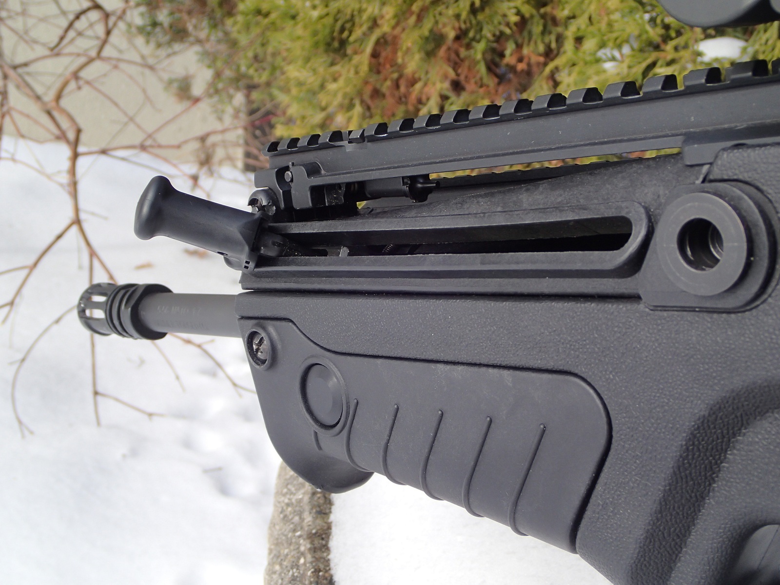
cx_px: 390
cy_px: 292
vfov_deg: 31.5
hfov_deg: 41.2
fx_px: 1037
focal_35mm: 46
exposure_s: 1/250
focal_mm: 8.41
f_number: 4.5
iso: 100
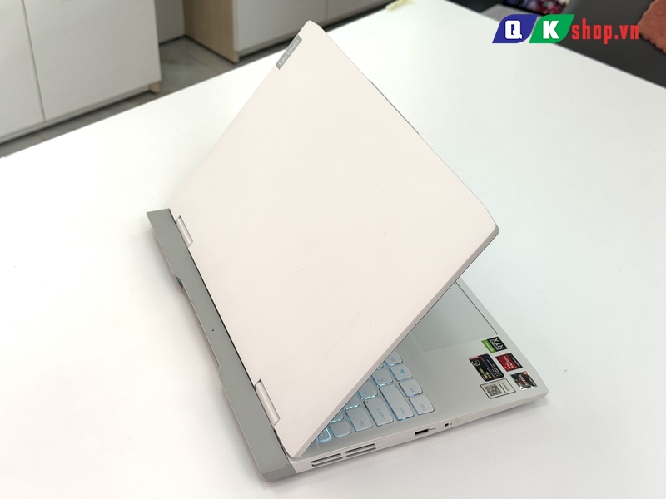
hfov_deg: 39.7
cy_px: 250
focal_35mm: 48
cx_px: 333
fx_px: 924
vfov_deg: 30.3
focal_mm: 6.76
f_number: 1.78
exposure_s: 1/343
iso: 64
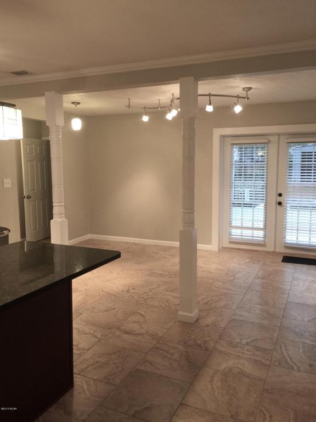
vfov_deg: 61.7
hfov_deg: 48.2
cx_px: 158
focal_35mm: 29
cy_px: 211
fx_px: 353
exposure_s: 1/15
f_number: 2.2
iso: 64
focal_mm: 4.15
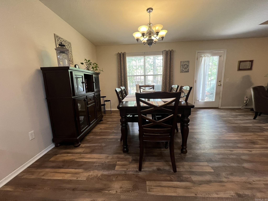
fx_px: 101
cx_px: 134
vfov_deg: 89.9
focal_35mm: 13
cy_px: 100
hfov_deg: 106.2
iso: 320
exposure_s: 1/60
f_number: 1.8
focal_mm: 1.57
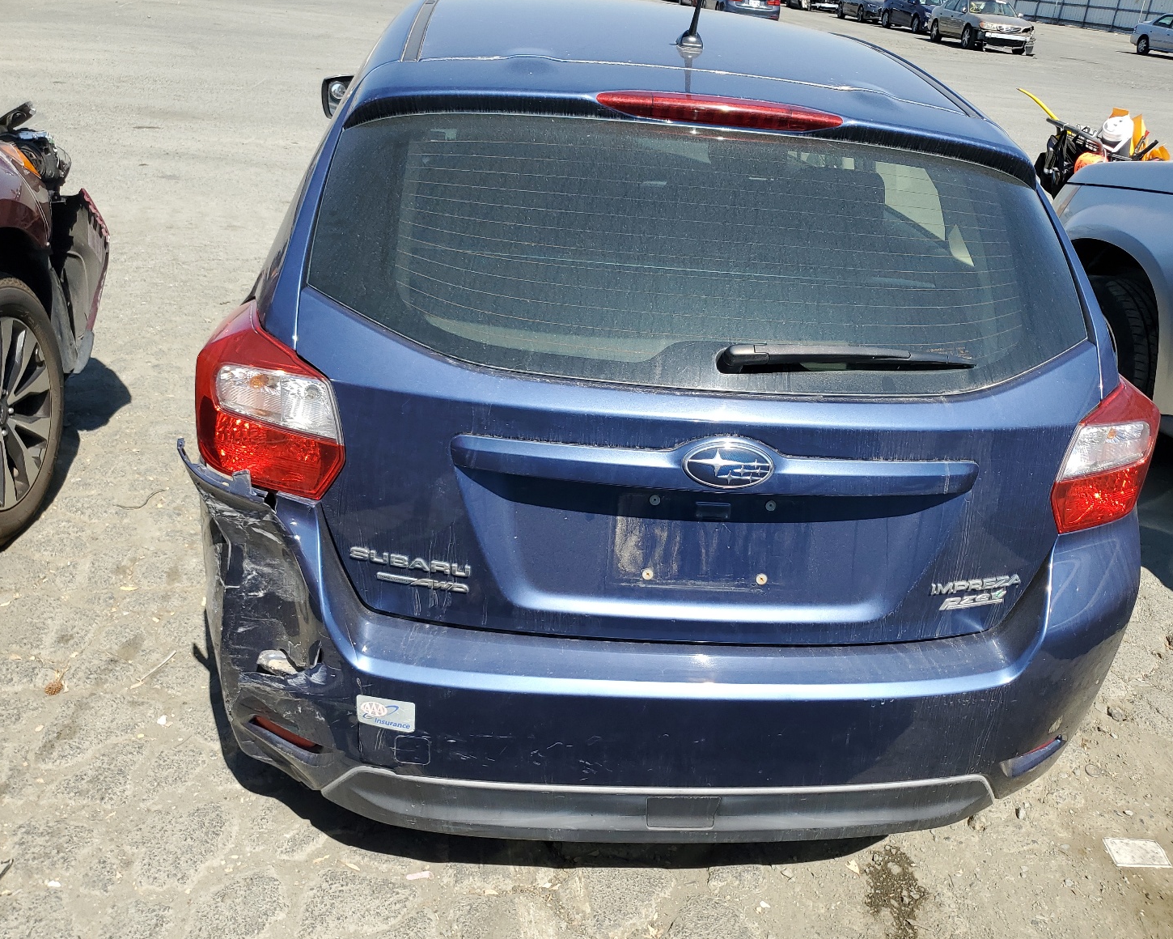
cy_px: 462
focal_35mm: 28
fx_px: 972
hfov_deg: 62.1
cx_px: 637
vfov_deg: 51.5
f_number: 1.5
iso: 50
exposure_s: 1/2000
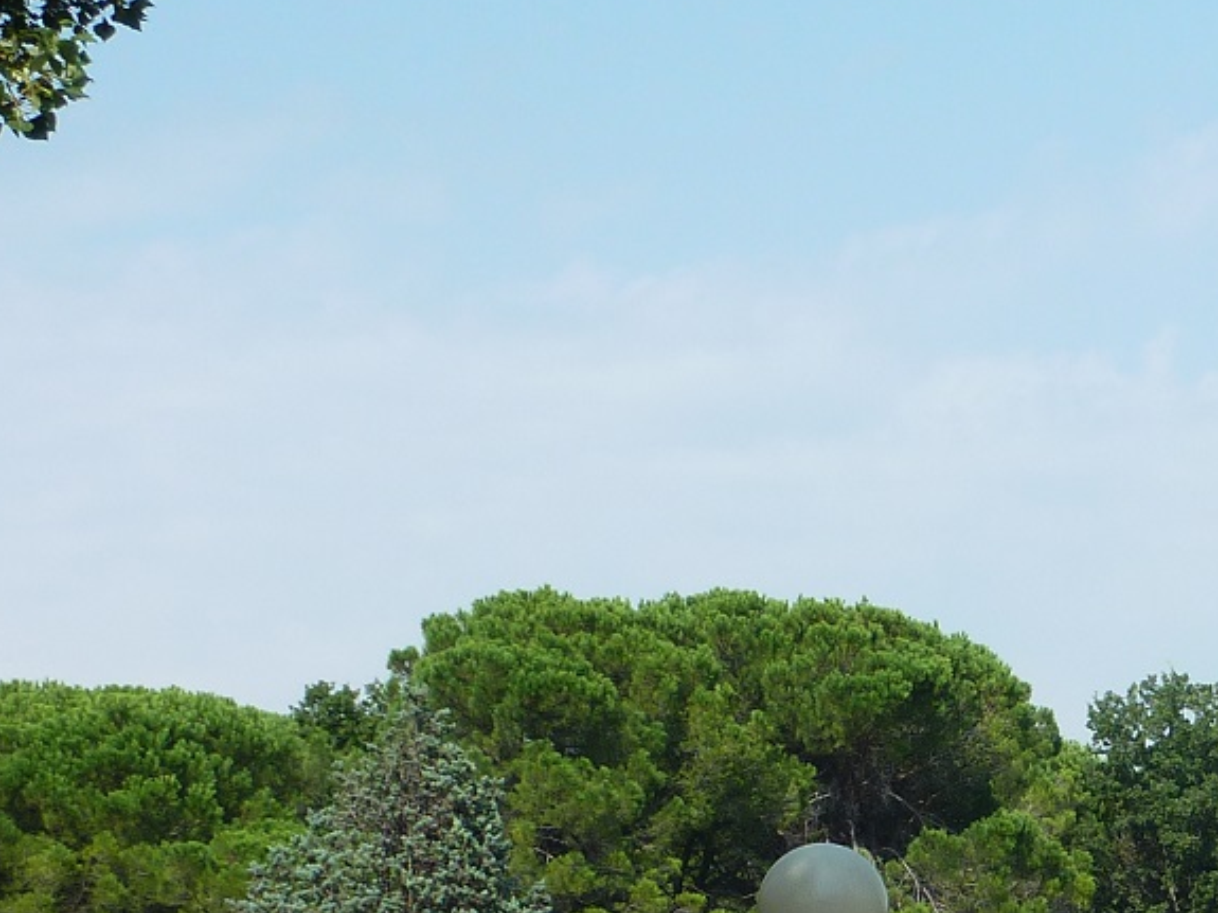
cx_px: 1254
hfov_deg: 12.7
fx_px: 5418
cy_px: 1056
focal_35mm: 154
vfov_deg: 9.5
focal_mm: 9.7
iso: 80
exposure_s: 1/400
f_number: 4.5
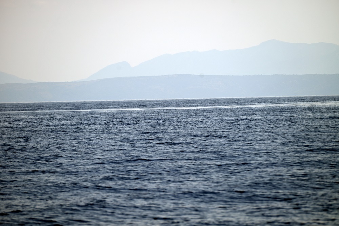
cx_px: 170
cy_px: 113
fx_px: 2072
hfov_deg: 9.4
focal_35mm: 220
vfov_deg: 6.2
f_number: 5.3
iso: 100
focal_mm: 220
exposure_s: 1/1250
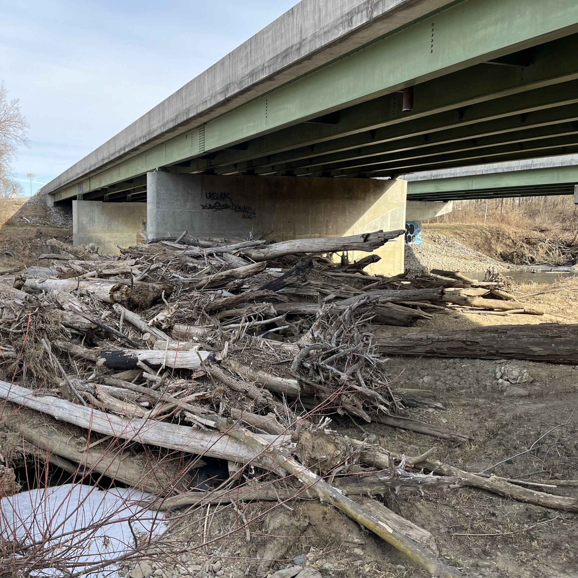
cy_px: 288
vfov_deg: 52.5
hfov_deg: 51.7
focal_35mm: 31
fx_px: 586
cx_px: 200
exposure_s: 1/761
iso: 50
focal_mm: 5.1
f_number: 1.6
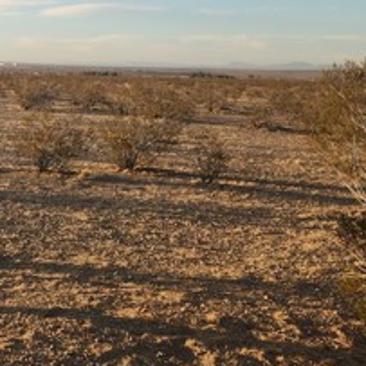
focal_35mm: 64
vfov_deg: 26.1
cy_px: 47
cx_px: -58
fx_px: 766
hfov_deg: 24.7
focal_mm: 5.4
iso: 20
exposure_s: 1/781
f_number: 1.8
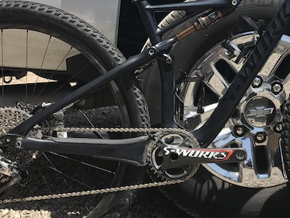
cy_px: 93
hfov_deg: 31.6
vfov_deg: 24.4
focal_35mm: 60
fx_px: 503
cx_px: 219
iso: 20
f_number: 1.8
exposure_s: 1/1773
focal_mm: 3.99
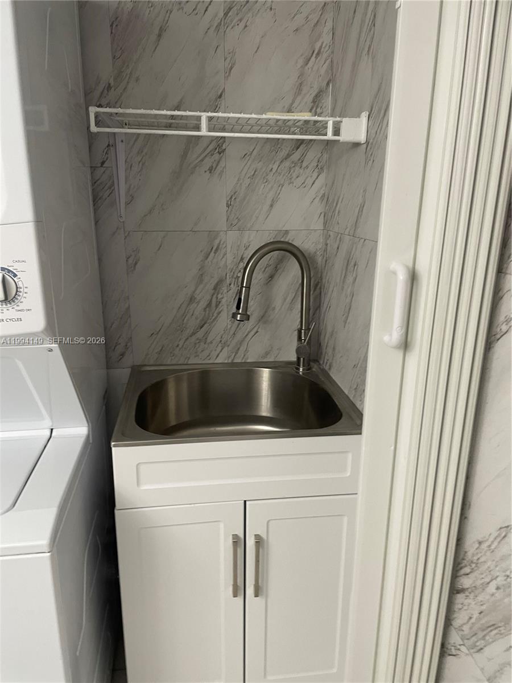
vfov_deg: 67.3
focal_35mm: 26
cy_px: 342
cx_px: 256
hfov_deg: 53.1
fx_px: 513
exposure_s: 1/60
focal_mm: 4.2
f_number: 1.6
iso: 160
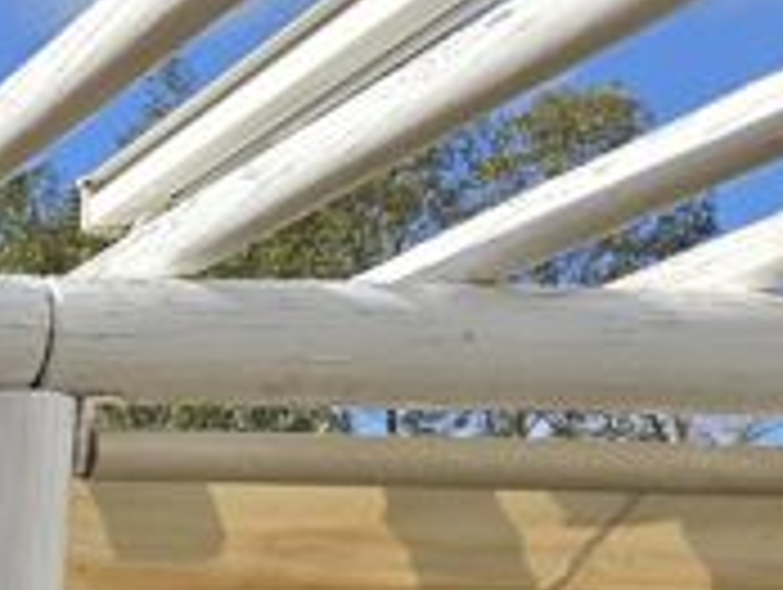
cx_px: -763
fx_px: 2107
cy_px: 1081
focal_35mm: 93
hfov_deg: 16.4
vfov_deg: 14.0
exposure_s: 1/690
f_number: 1.7
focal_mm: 6.3
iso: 12
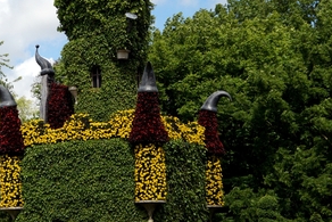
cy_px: 76
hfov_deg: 27.1
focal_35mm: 74
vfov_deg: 18.4
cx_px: 103
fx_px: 683
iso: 250
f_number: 4
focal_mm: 24
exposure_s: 1/2000
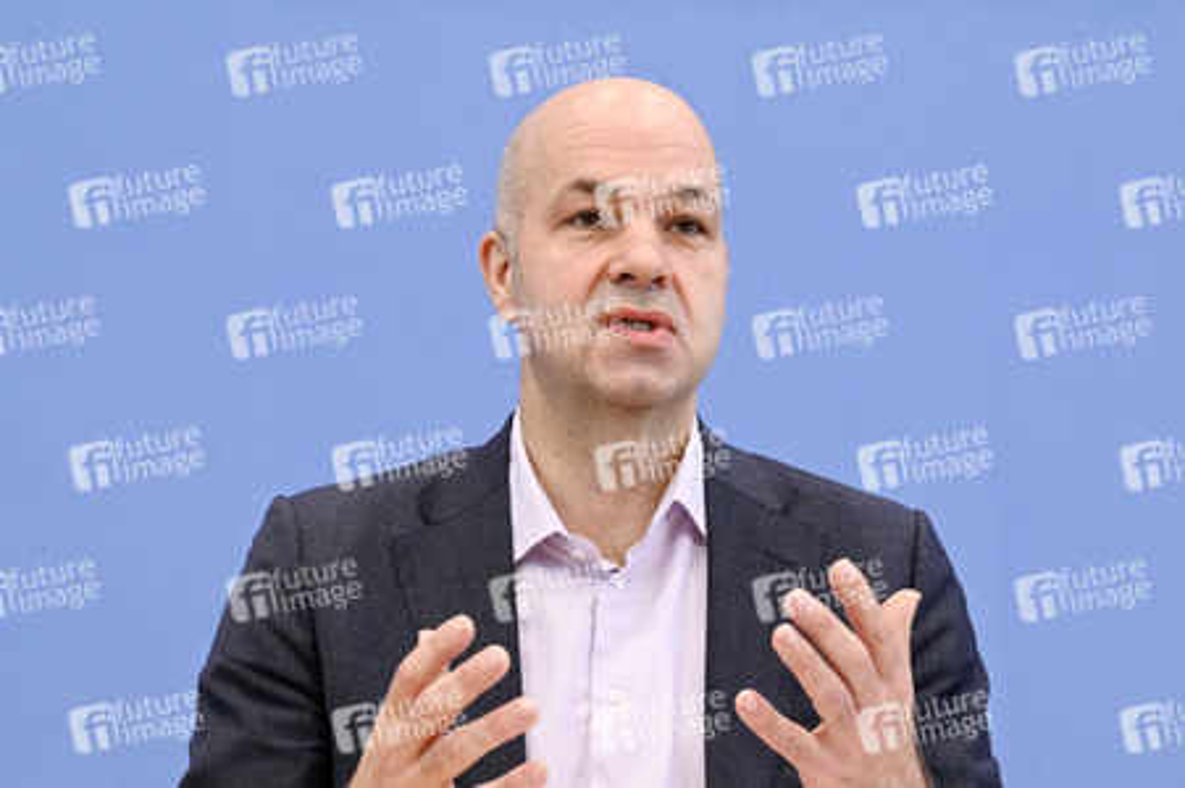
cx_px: 592
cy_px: 394
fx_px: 3355
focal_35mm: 102
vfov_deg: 13.4
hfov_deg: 20.0
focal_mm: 102
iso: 4000
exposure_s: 1/500
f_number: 6.3
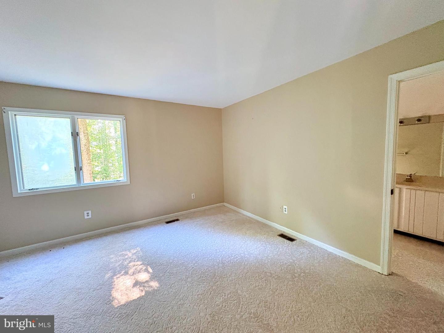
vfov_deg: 85.7
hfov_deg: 102.1
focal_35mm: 14
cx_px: 222
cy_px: 166
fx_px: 180
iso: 1000
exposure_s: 1/56
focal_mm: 2.22
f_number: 2.2
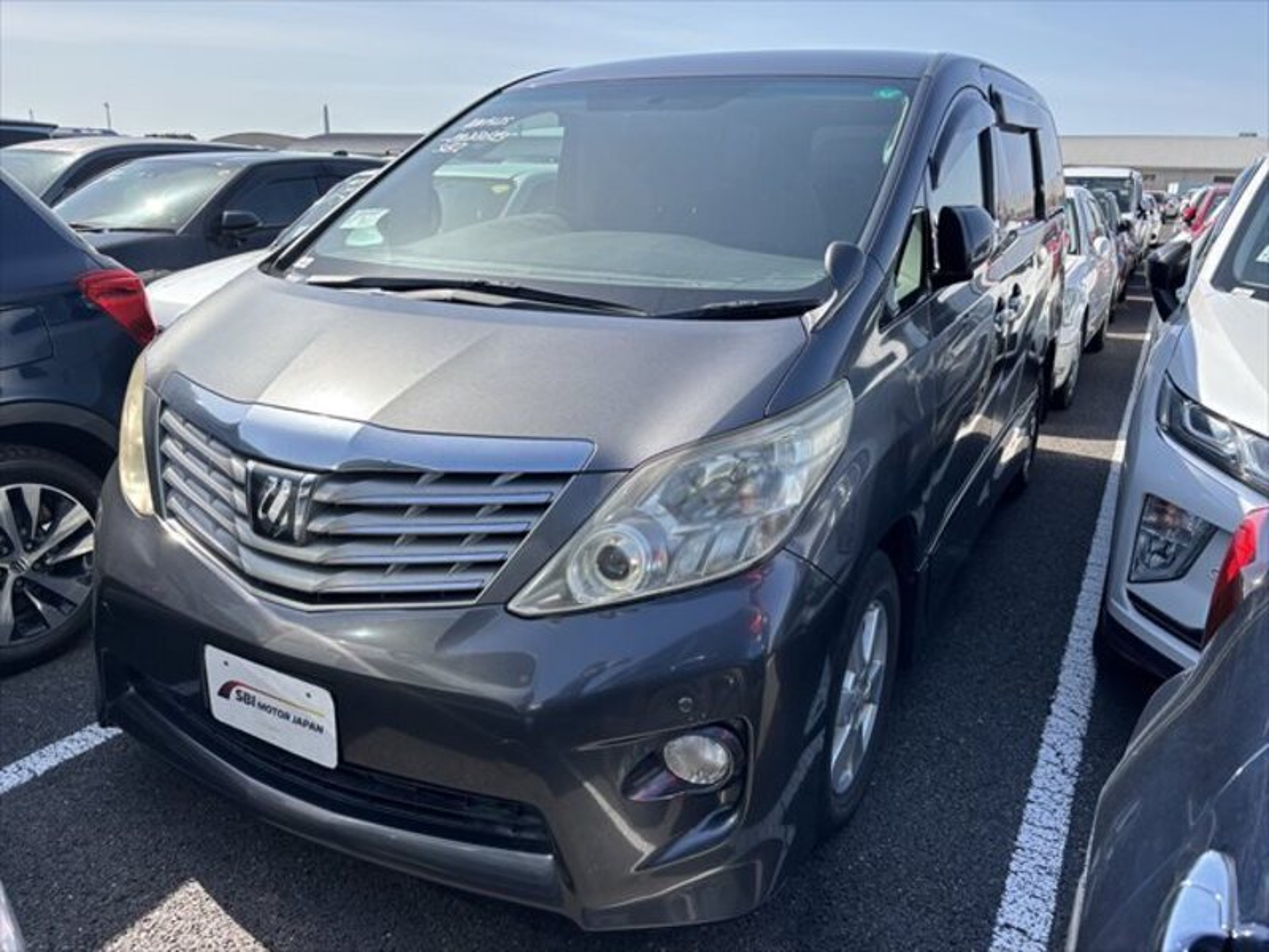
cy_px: 476
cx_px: 634
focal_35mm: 26
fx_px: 953
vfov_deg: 53.1
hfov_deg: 67.3
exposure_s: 1/1477
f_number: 1.6
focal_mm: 5.96
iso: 50
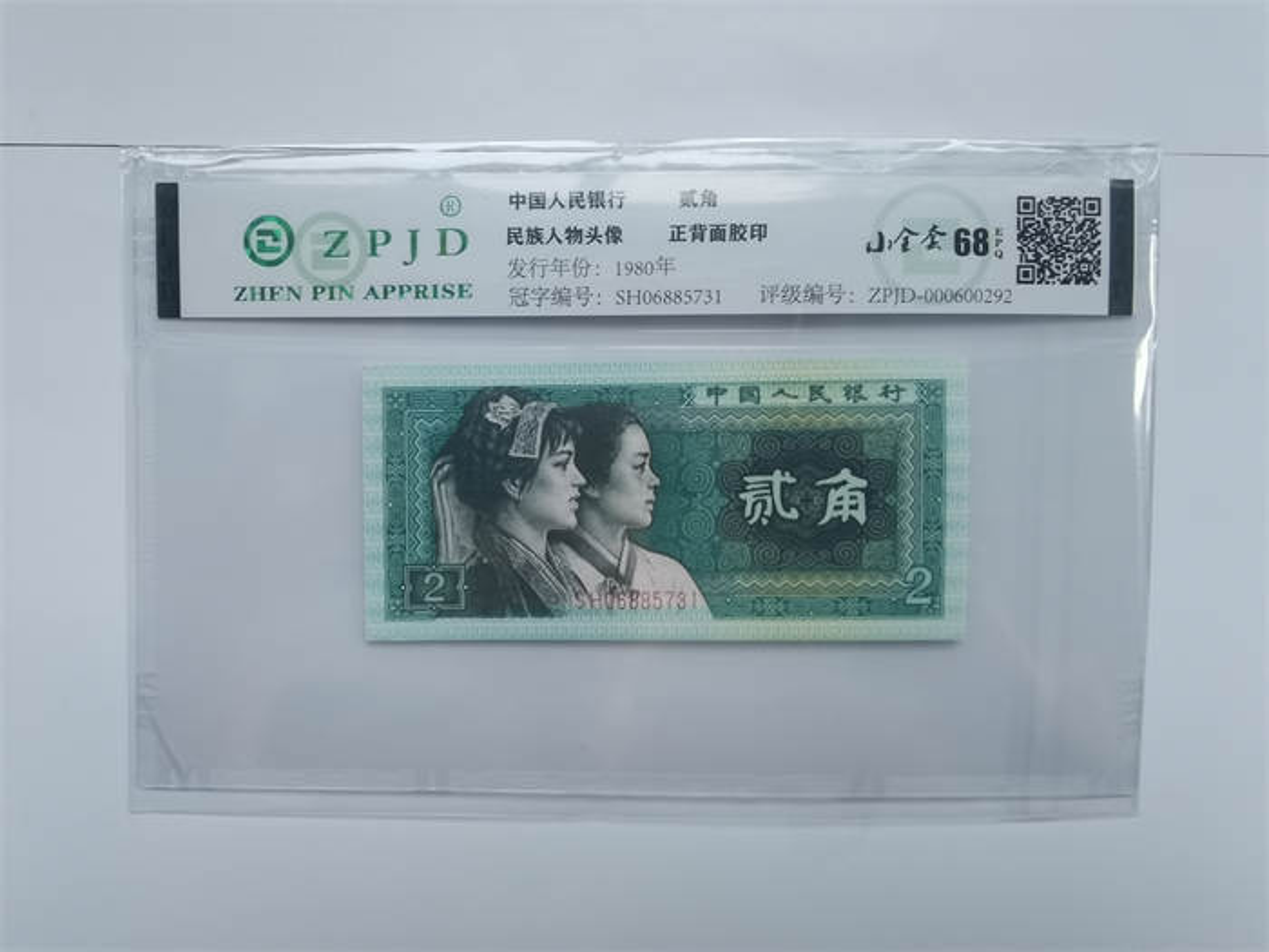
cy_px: 476
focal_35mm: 27
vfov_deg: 51.4
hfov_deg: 65.3
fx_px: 990
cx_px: 634
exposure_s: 1/50
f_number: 2.2
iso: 125
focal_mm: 2.26
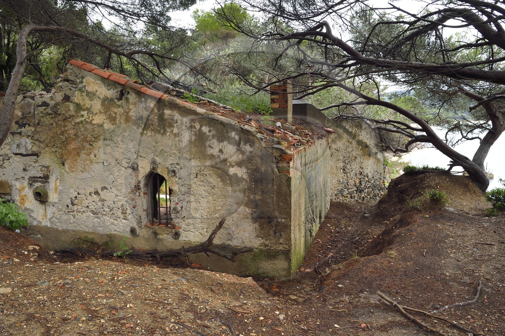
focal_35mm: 24
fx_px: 337
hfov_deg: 73.8
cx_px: 252
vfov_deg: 53.1
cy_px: 168
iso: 400
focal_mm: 24
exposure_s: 1/80
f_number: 9
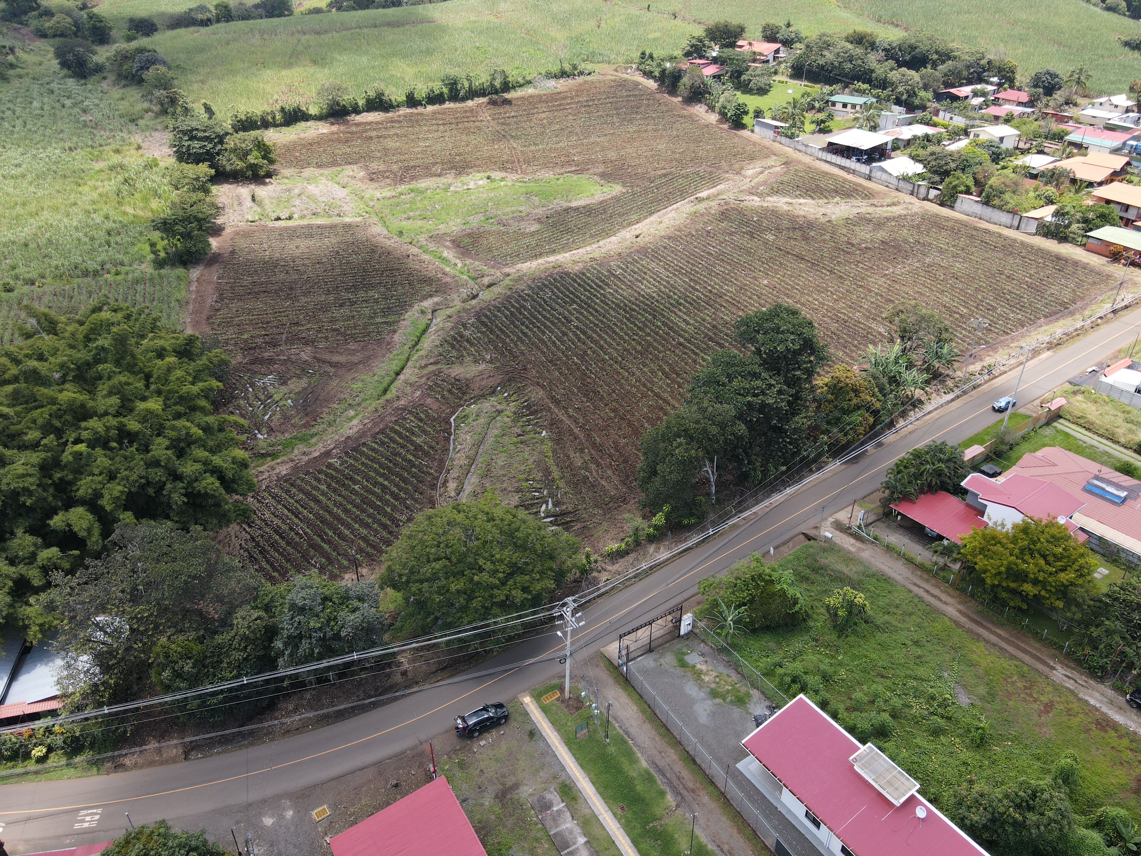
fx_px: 791
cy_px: 428
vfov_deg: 56.8
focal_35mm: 24
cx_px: 570
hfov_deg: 71.6
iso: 100
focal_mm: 4.5
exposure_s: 1/240
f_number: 2.8
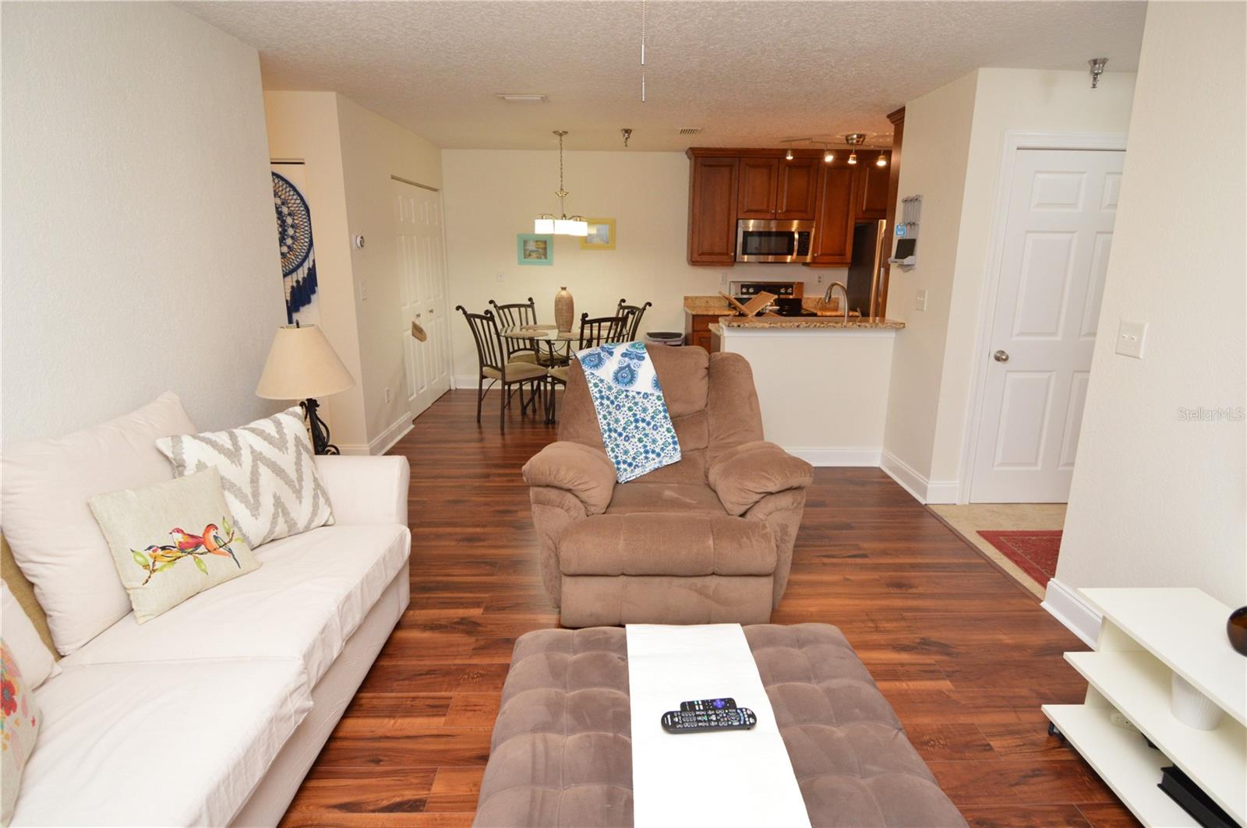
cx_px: 624
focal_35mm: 18
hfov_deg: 90.1
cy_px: 414
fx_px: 623
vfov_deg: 67.3
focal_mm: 12
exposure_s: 1/60
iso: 1000
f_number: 4
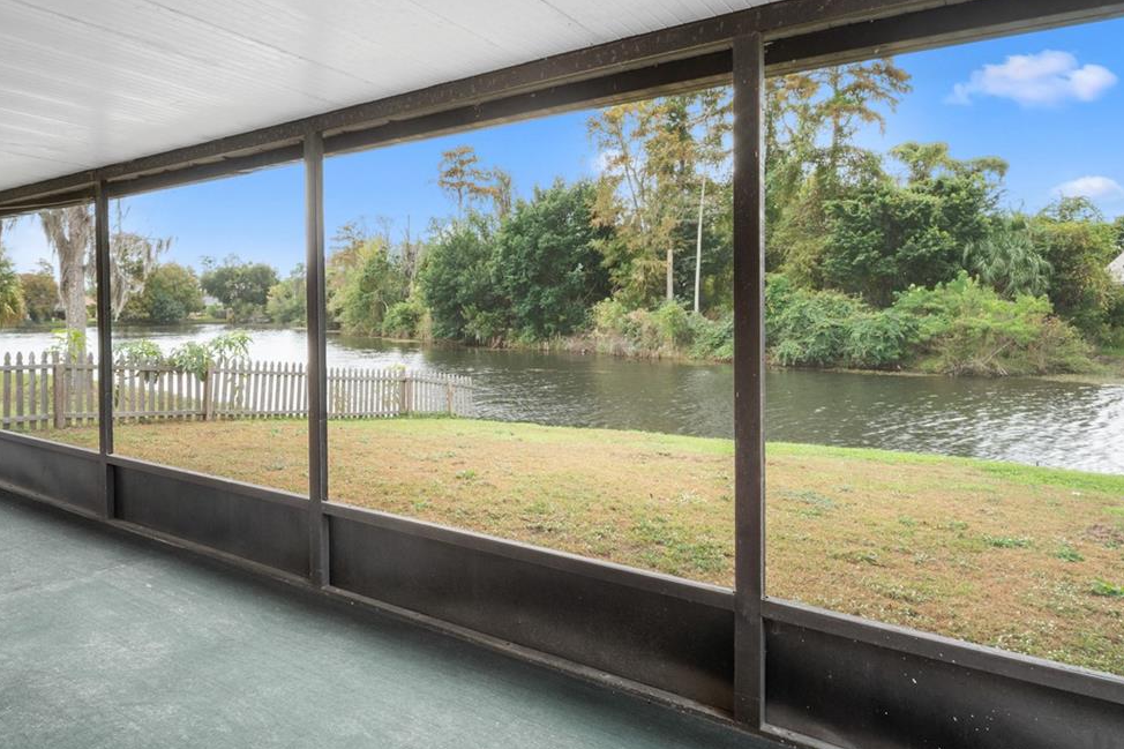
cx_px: 400
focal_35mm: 23
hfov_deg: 74.4
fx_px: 718
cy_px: 306
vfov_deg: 54.8
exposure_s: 1/10
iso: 100
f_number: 9
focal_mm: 14
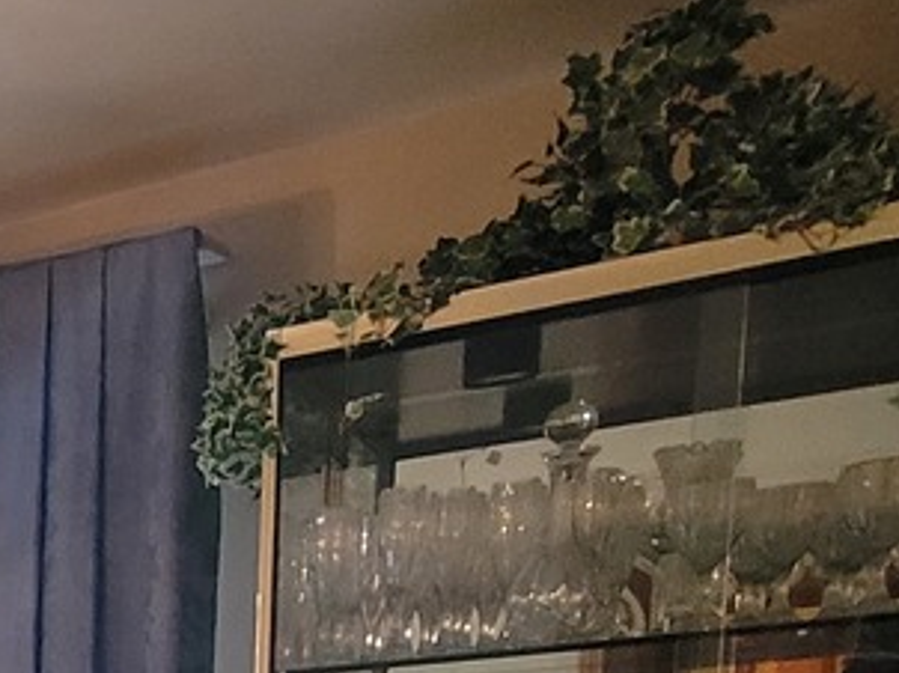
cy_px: 1144
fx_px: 1609
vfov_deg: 19.1
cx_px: -744
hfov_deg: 20.8
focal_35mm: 62
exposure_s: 1/60
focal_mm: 2.2
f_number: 2.2
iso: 320
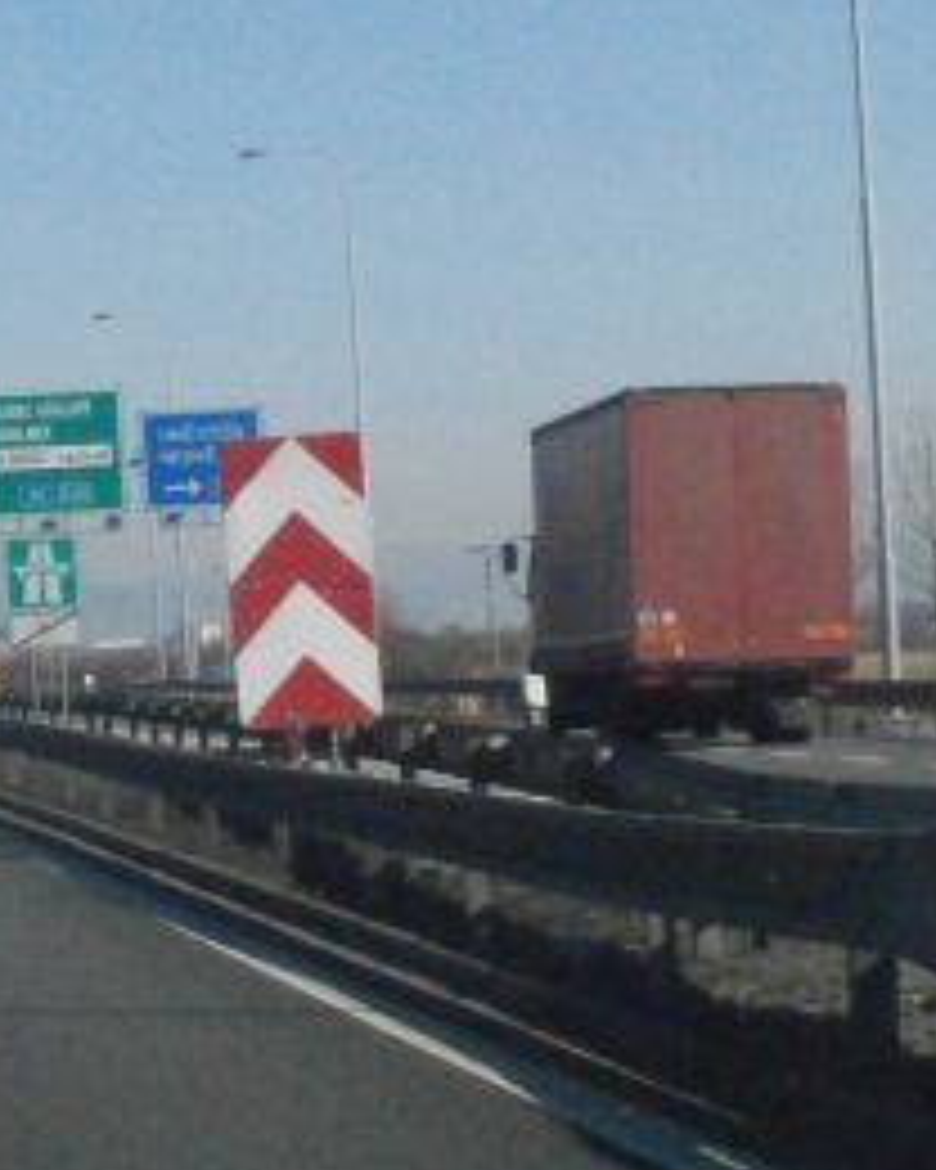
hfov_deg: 11.1
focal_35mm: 137
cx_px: -130
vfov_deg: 14.0
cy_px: 450
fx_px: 4744
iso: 1600
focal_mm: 10.11
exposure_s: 1/1600
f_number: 11
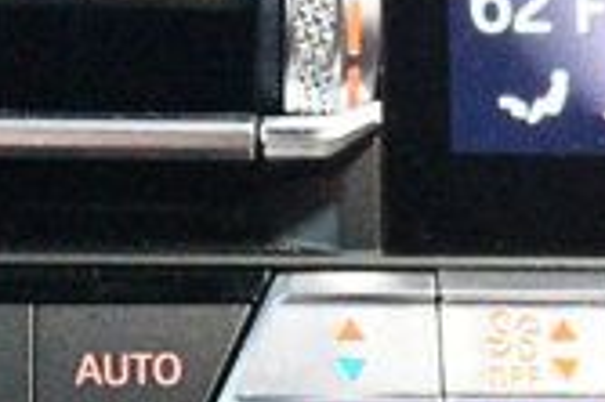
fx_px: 2787
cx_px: 594
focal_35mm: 166
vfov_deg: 8.1
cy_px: 601
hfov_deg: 12.3
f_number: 3.5
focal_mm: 18
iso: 12800
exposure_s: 1/50
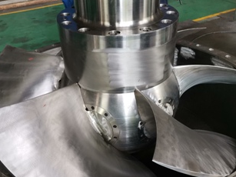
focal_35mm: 38
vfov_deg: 37.1
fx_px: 259
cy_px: 125
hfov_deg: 49.0
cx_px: 116
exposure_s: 1/100
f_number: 1.8
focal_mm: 4.75
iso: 160
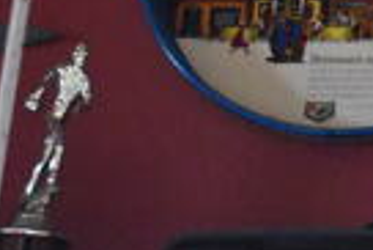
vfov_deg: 6.0
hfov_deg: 8.6
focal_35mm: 228
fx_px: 2365
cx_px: 727
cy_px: 58
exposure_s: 1/125
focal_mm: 34
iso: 9000
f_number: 4.5
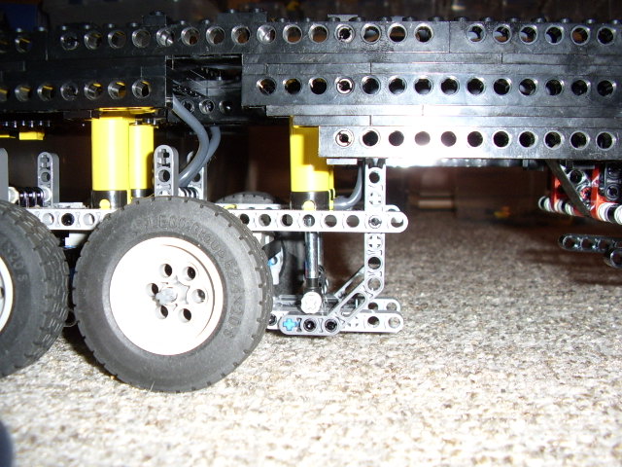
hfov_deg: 60.0
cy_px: 234
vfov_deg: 46.8
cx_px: 311
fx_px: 539
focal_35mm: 30
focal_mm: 5.8
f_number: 2.9
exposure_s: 1/30
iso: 141
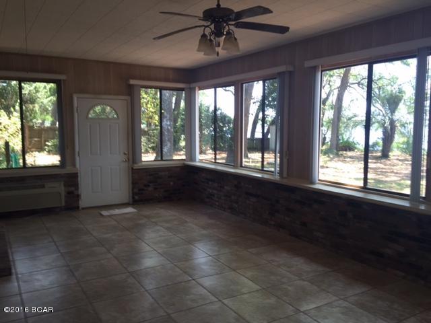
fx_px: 361
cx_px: 216
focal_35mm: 29
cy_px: 162
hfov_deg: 61.7
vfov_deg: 48.2
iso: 40
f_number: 2.2
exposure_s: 1/60
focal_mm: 4.15
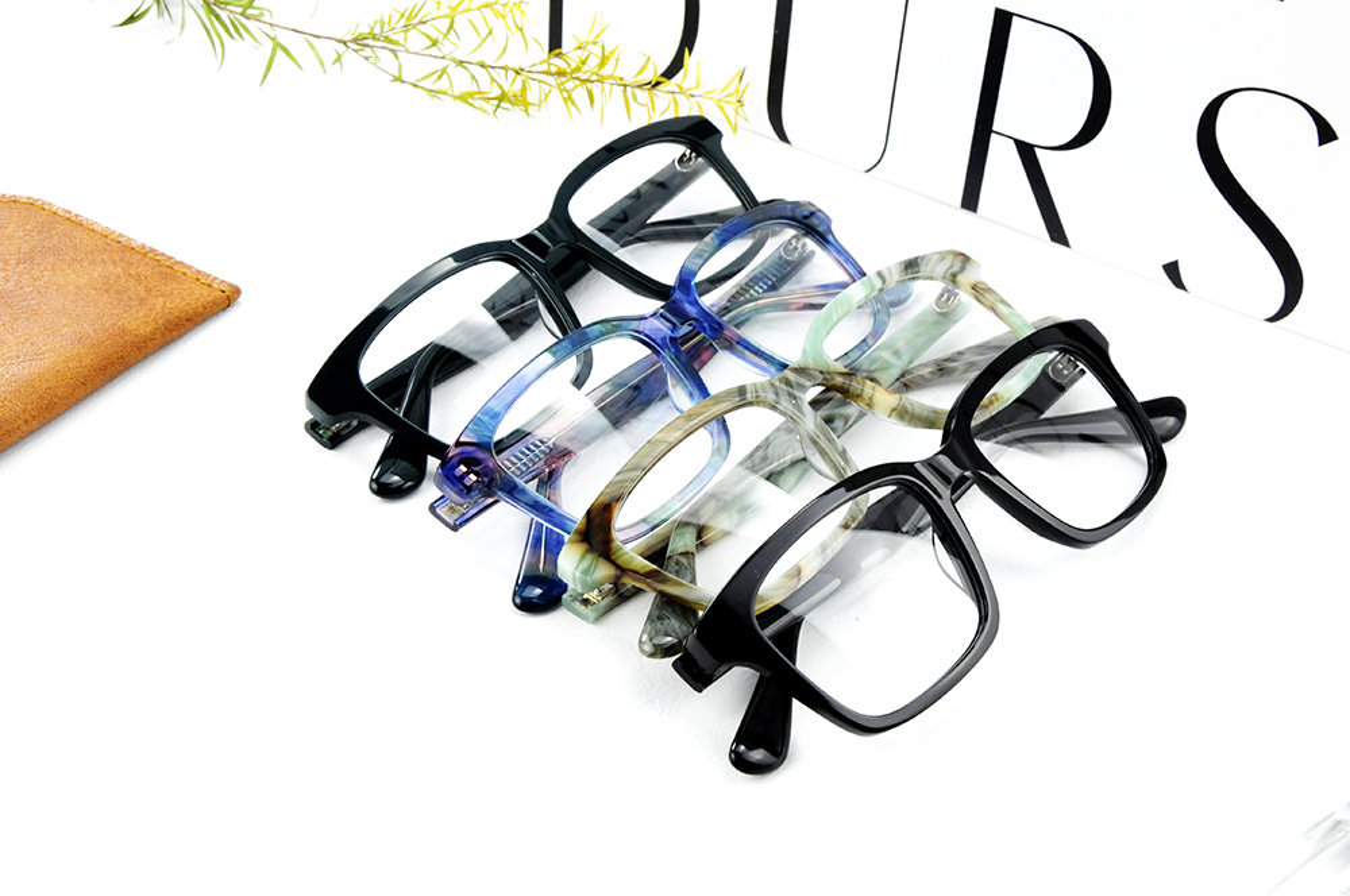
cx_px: 675
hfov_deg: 37.9
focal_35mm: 52
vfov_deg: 25.7
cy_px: 448
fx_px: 1966
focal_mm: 35
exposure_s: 1/50
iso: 800
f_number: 16
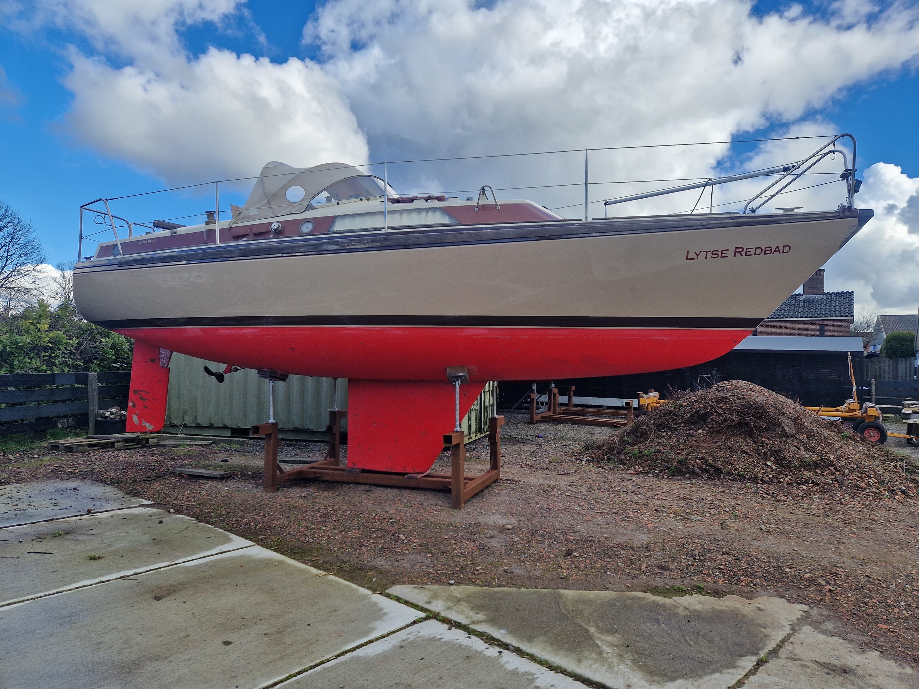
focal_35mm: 23
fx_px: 611
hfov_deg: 73.9
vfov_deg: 58.9
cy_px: 344
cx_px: 460
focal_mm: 5.4
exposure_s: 1/1028
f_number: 1.8
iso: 50
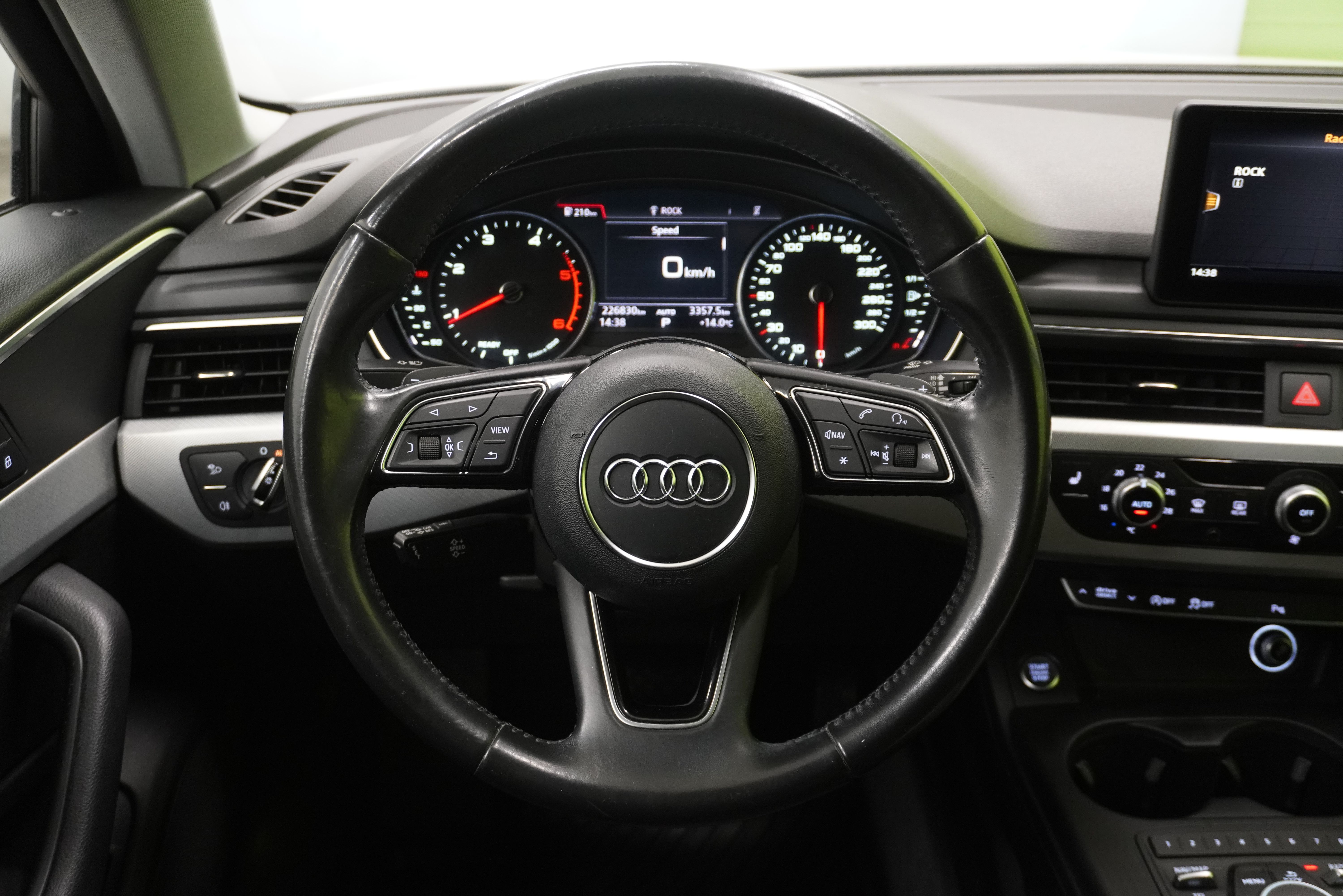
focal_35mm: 36
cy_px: 448
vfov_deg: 36.9
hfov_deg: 53.1
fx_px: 1343
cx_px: 672
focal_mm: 24
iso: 1600
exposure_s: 1/40
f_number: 4.5
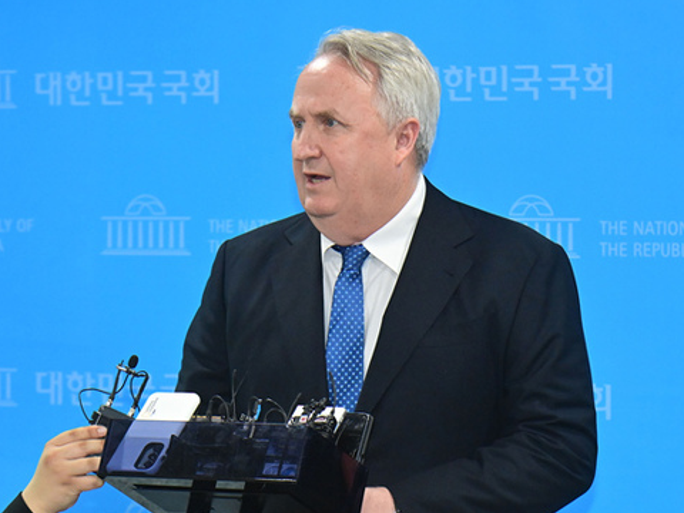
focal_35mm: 205
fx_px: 4051
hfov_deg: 9.7
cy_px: 297
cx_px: 322
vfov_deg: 7.2
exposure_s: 1/250
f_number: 7.1
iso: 6400
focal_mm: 160
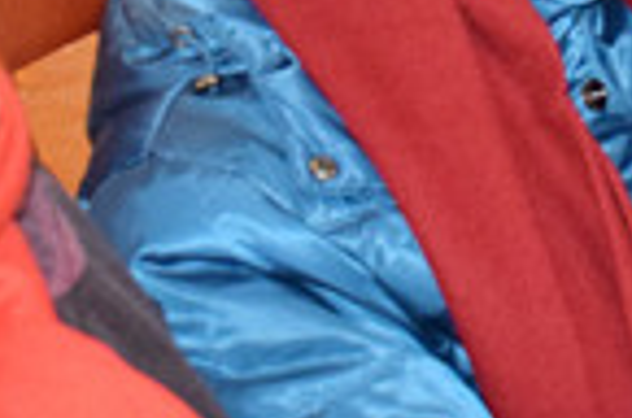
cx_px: 1033
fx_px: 3486
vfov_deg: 6.7
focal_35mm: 199
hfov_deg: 9.9
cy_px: -372
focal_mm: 24
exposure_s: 1/60
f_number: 3.8
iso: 2200
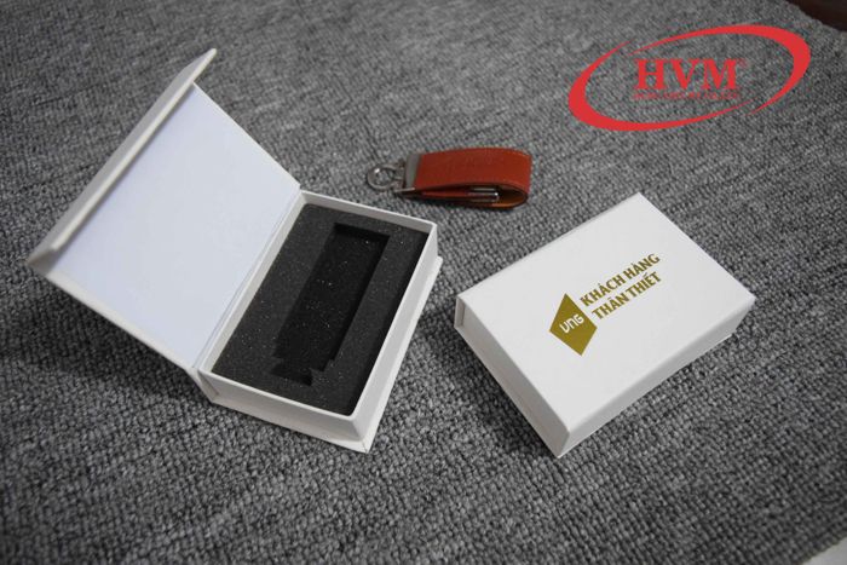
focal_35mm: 27
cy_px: 282
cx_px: 424
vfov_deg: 47.9
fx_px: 635
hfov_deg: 67.4
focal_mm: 18
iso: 2800
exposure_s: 1/125
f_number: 4
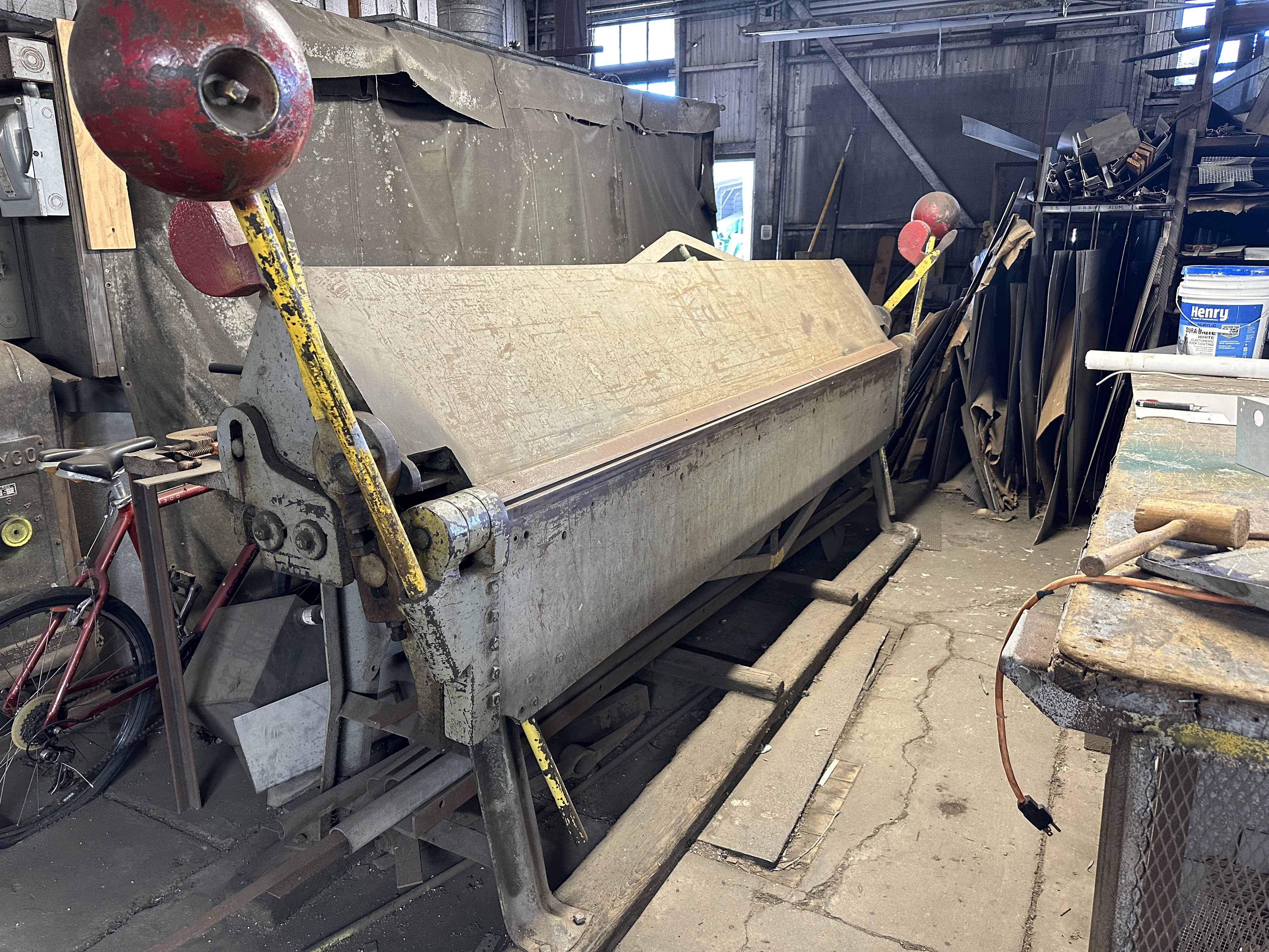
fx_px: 880
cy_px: 476
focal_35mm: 24
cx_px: 634
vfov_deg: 56.8
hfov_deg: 71.6
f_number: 1.78
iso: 320
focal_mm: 6.86
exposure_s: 1/60
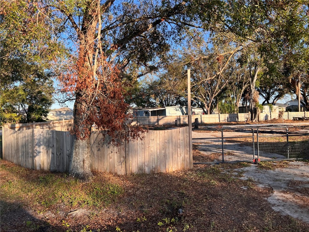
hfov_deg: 67.3
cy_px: 116
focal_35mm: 26
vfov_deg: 53.1
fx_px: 232
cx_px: 154
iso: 50
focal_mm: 5.7
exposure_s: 1/1183
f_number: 1.5
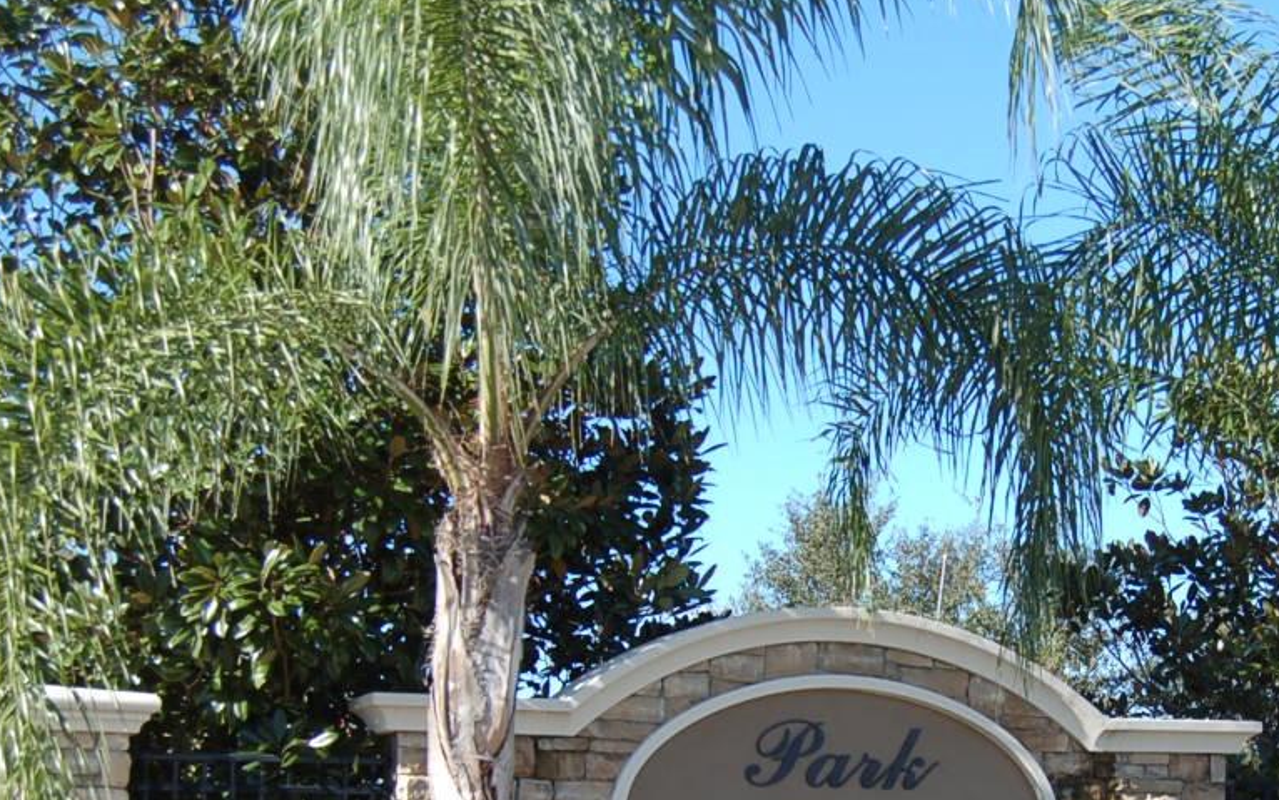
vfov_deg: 17.9
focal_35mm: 72
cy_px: 663
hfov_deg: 28.3
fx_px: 2510
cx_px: 888
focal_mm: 24
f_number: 4
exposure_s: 1/800
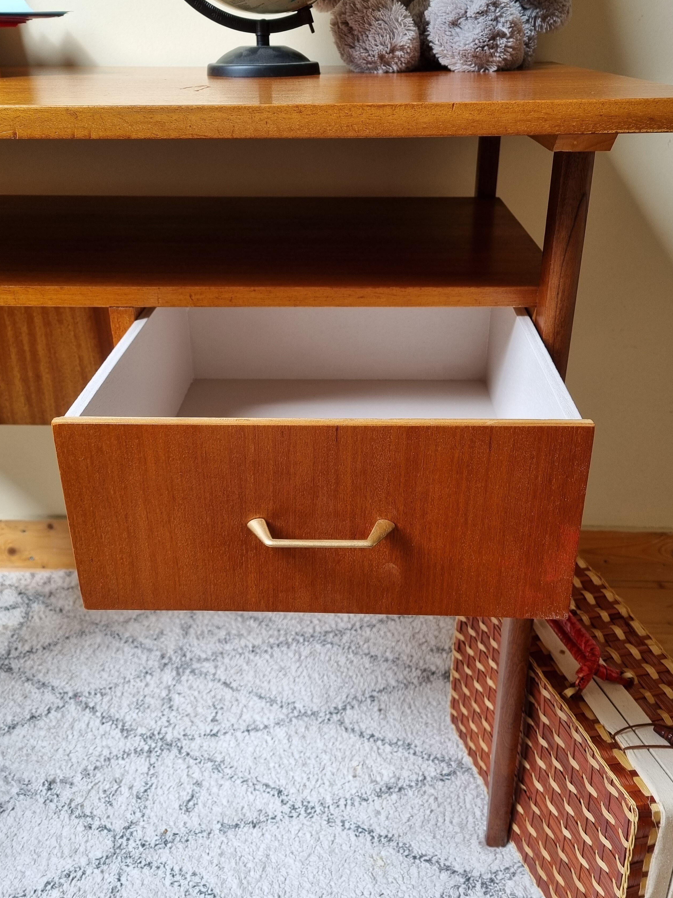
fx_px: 804
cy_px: 423
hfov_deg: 45.4
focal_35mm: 31
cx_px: 334
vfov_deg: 58.3
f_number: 1.8
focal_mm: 5.4
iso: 50
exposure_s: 1/115
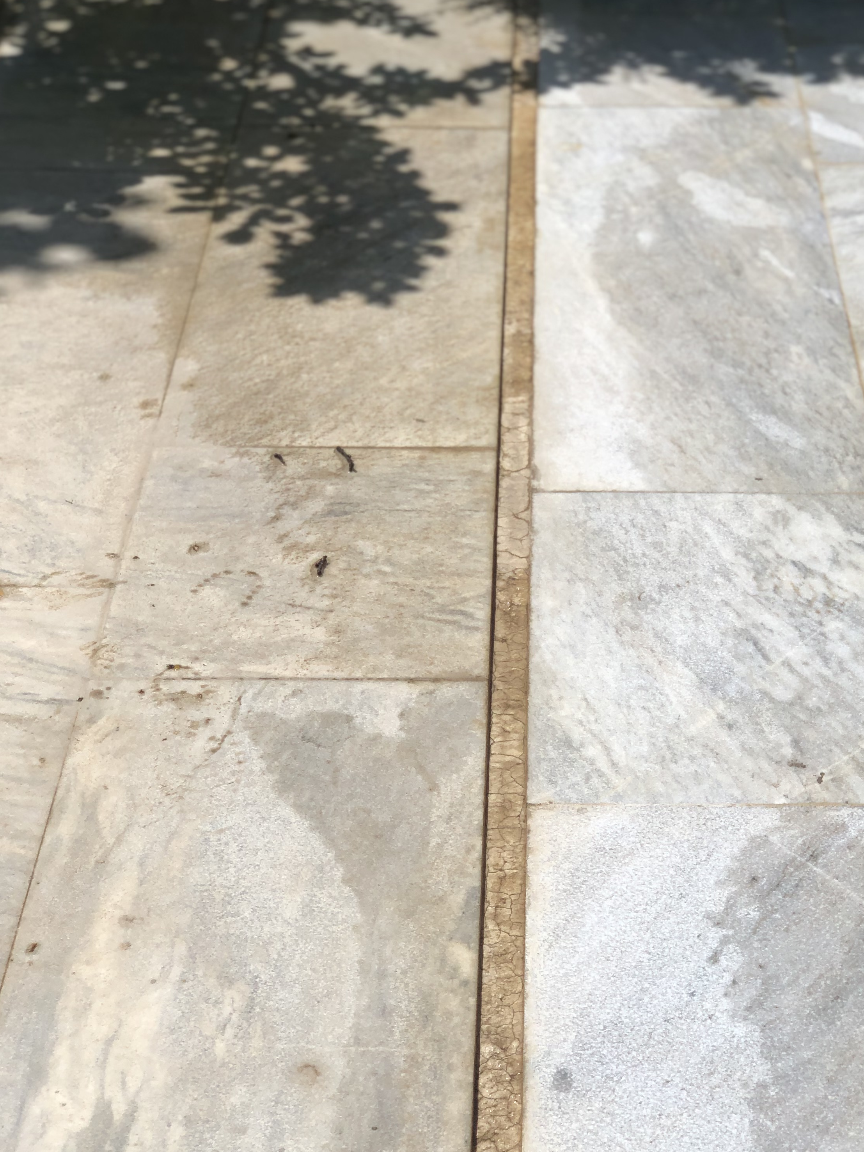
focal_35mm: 71
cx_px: 582
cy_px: 590
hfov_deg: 20.6
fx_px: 2363
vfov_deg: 27.4
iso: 16
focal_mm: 6
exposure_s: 1/3205
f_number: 2.4
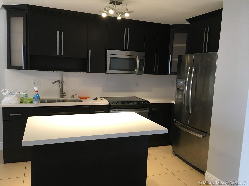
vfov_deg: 48.2
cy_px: 93
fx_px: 209
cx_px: 124
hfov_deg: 61.7
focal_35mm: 29
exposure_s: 1/30
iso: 125
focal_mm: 4.15
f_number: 2.2
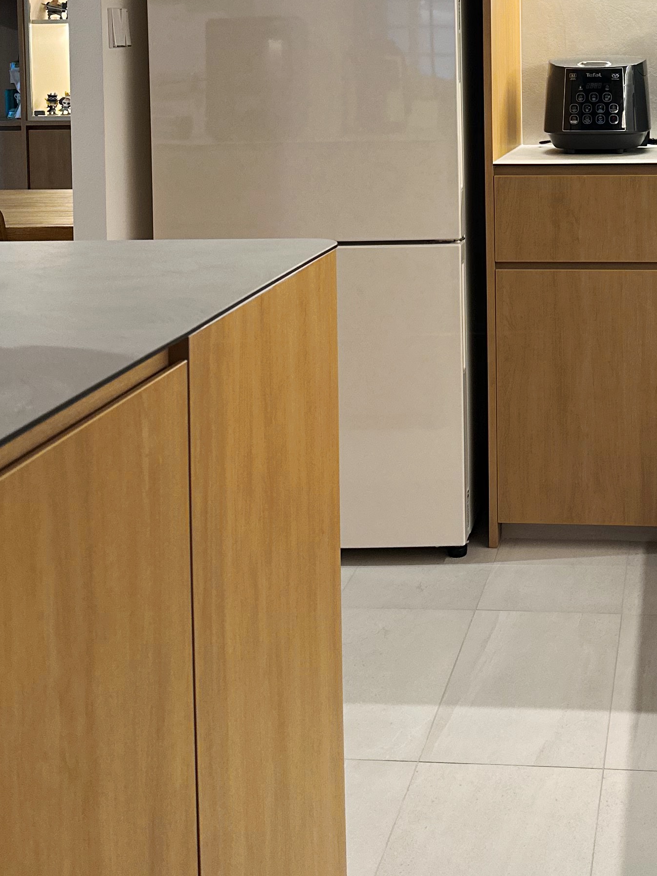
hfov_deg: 26.4
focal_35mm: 54
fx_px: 1367
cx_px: 559
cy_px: 96
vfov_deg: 33.7
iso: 200
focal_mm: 6.86
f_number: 1.78
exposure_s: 1/50
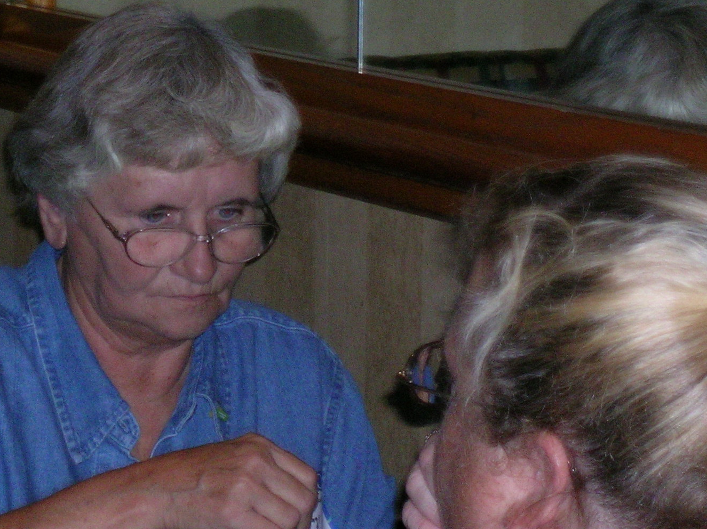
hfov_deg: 8.7
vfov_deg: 6.5
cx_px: 112
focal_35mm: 227
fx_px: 4635
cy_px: 499
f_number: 4.6
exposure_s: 1/121
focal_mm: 24
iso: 200
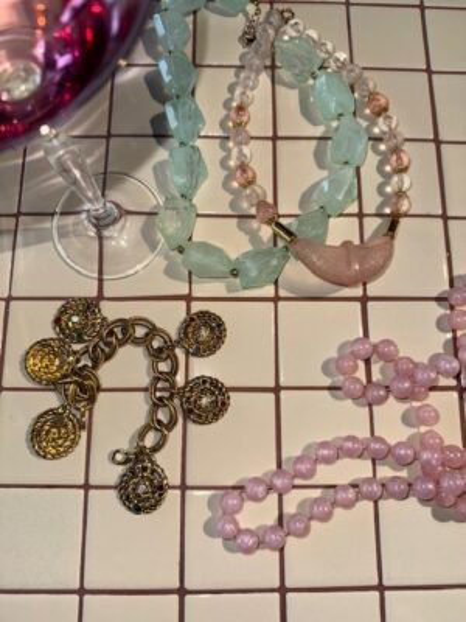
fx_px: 431
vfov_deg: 71.6
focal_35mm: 24
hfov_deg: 56.8
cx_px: 233
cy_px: 311
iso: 50
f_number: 1.78
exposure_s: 1/689
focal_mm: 6.76
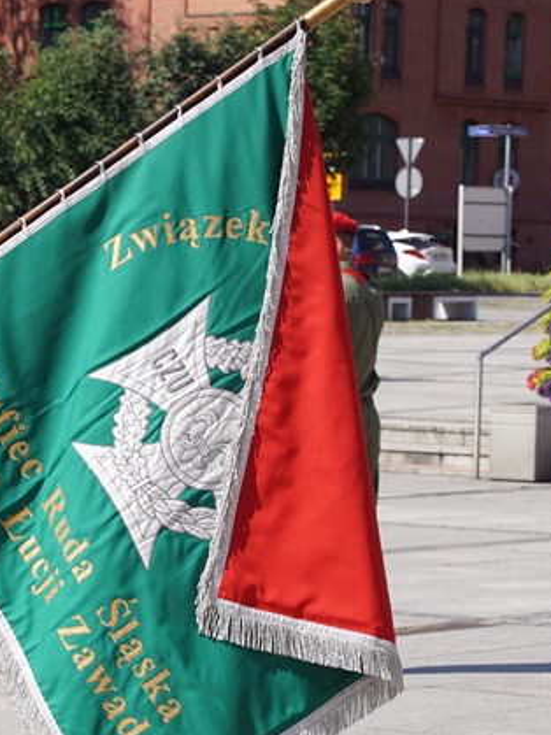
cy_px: 425
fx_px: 3652
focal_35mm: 172
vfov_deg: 11.5
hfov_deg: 8.5
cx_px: -89
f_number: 6.3
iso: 100
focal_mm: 50
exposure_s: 1/320
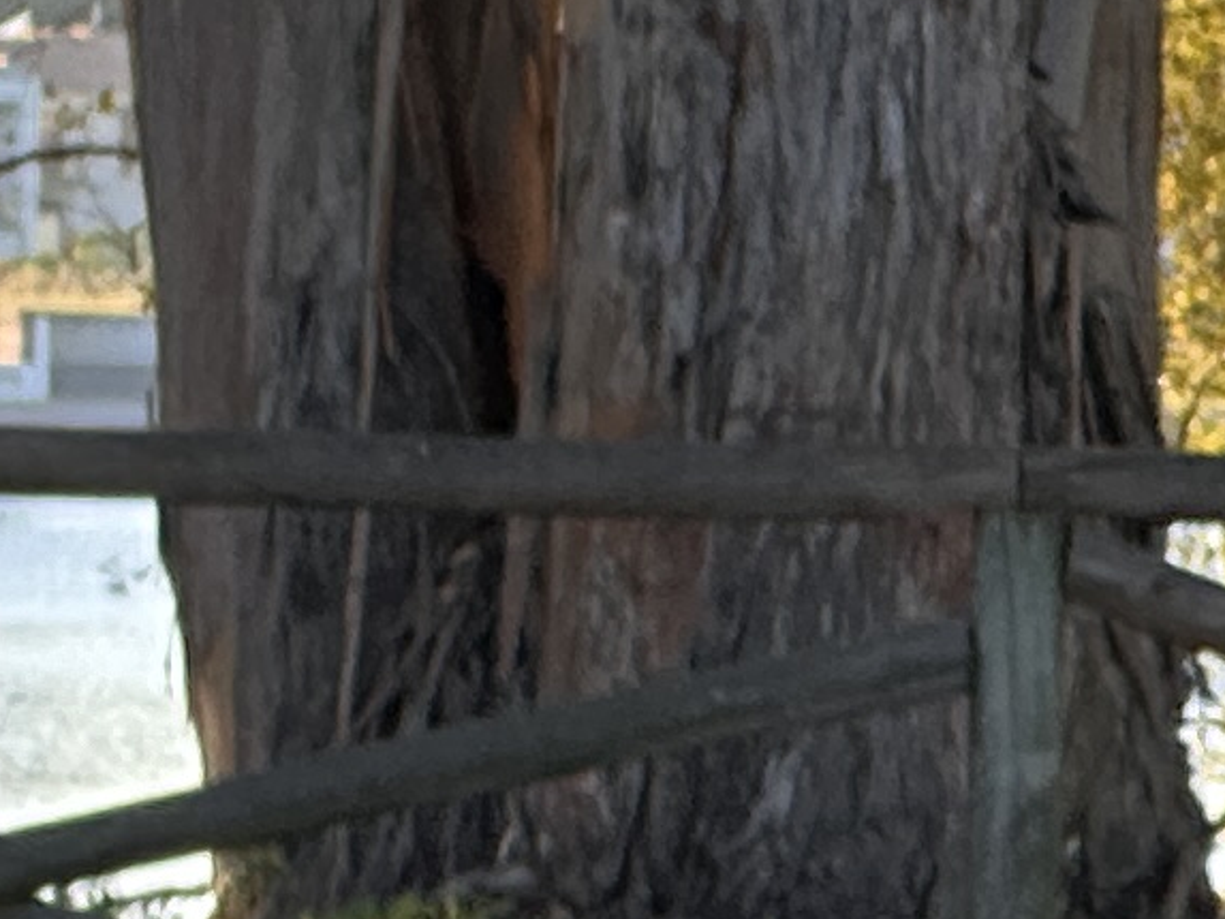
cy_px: 928
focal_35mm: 542
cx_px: -2332
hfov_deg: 3.6
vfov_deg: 2.7
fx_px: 19184
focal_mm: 9
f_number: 2.8
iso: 50
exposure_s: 1/99
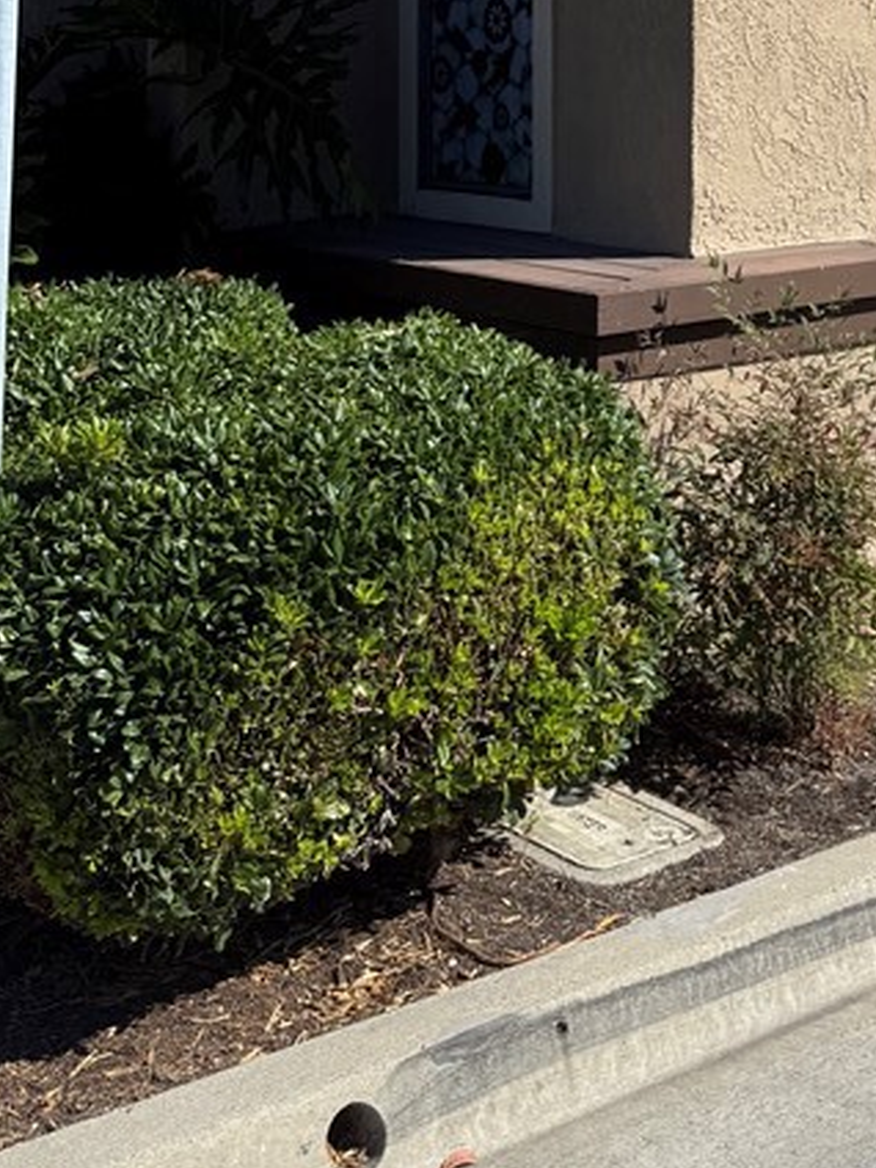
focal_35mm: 58
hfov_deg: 24.7
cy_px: -61
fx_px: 1957
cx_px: 727
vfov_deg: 30.3
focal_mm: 6.76
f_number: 1.78
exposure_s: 1/4975
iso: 80
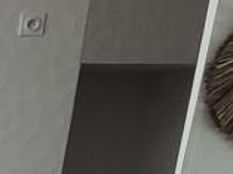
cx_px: -377
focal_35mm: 93
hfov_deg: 13.2
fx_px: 625
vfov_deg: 14.7
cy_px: 263
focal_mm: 1.74
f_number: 2.2
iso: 64
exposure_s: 1/100
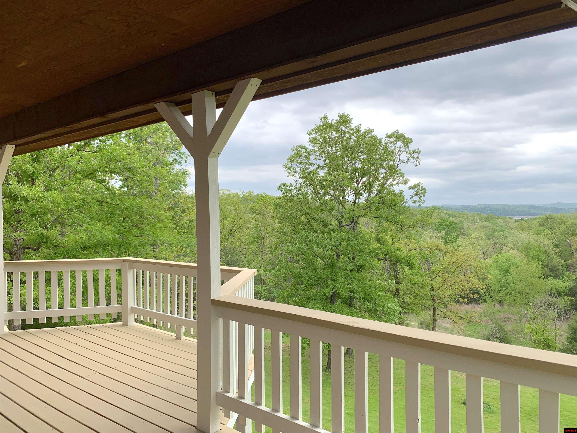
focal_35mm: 26
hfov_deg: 67.3
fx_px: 433
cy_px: 216
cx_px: 288
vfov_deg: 53.1
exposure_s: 1/722
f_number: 1.8
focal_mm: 4.25
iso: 25
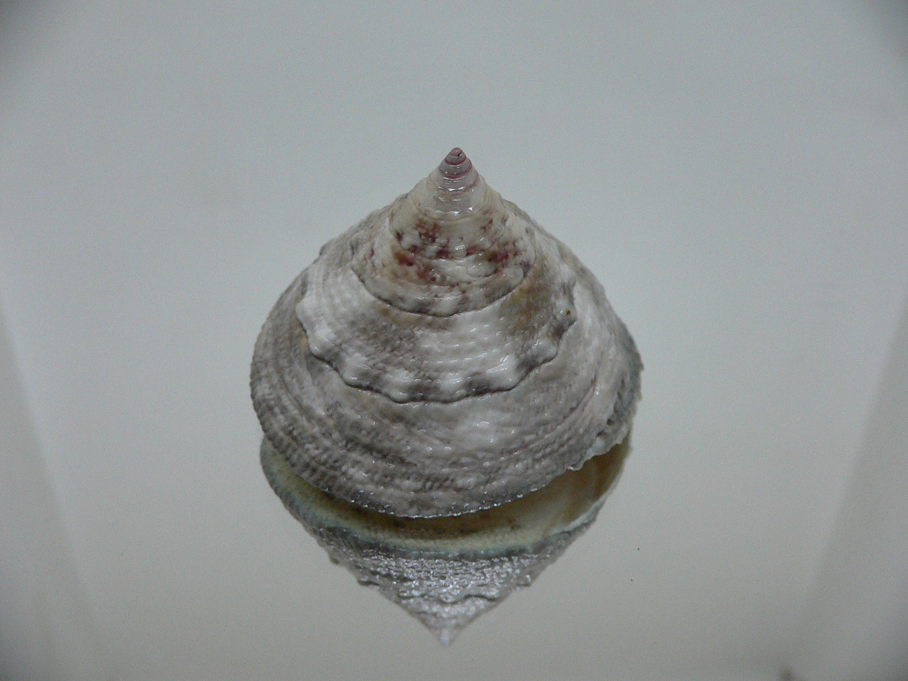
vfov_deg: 40.7
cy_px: 340
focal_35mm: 35
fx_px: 918
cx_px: 454
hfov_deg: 52.6
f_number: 2.8
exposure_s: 1/60
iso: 200
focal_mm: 4.6
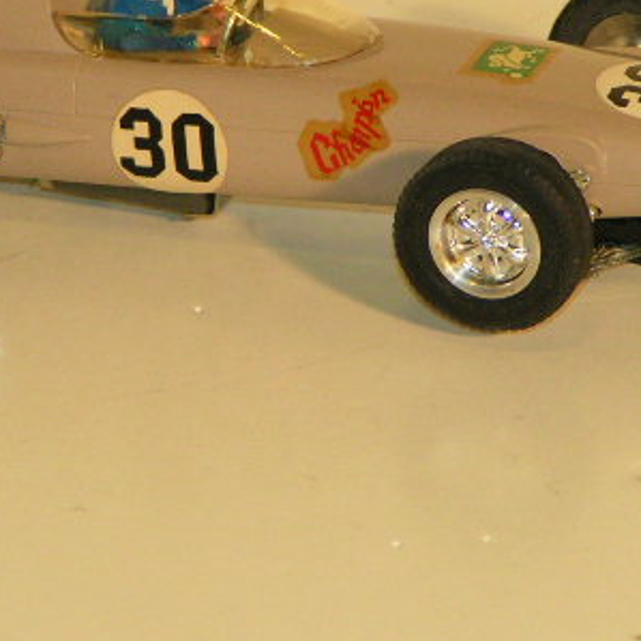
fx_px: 8548
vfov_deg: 4.3
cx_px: 212
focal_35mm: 408
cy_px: 182
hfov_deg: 4.3
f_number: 3.5
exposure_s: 1/250
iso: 200
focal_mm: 33
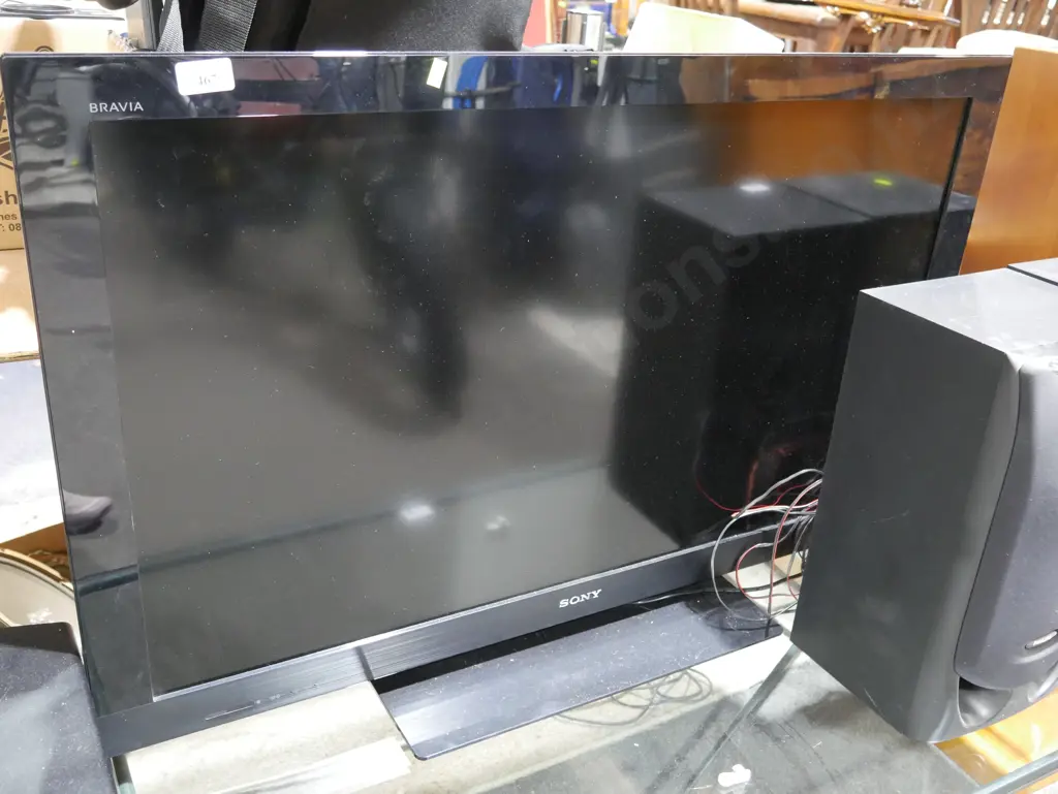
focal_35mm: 34
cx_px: 529
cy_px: 397
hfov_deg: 53.9
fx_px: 1040
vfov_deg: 41.8
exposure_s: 1/40
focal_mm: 17
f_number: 4
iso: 3200
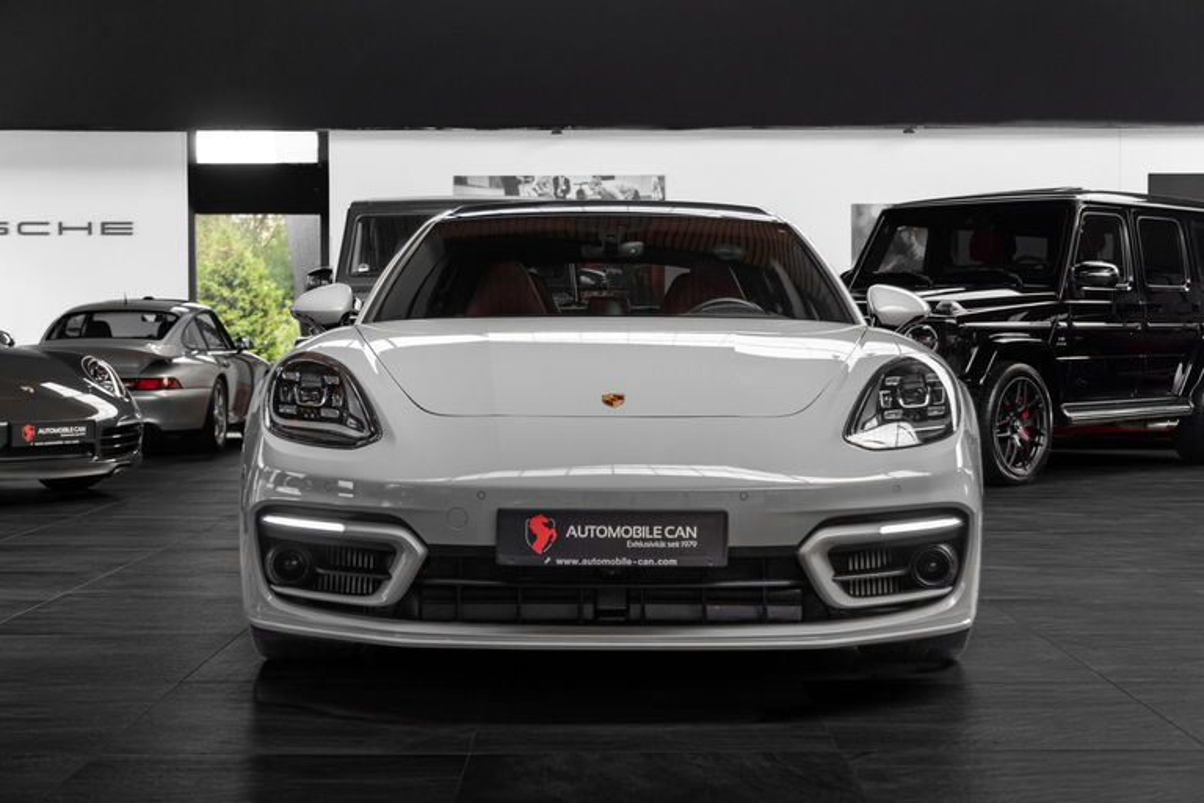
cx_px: 602
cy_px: 402
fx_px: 1756
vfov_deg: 25.8
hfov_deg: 37.9
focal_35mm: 52
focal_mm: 35
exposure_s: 1/125
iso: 400
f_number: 2.8
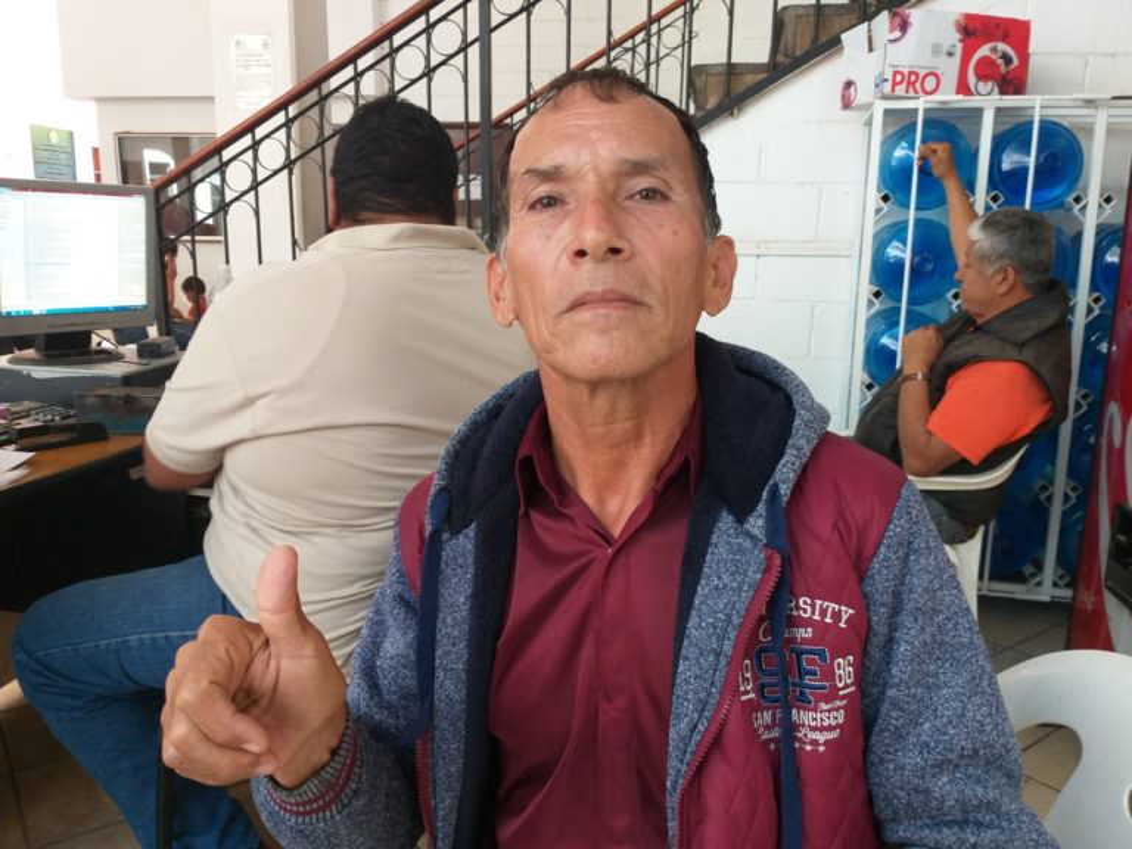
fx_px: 850
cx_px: 566
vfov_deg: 53.1
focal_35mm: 26
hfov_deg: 67.3
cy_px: 424
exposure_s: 1/30
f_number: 1.7
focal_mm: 3.93
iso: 160
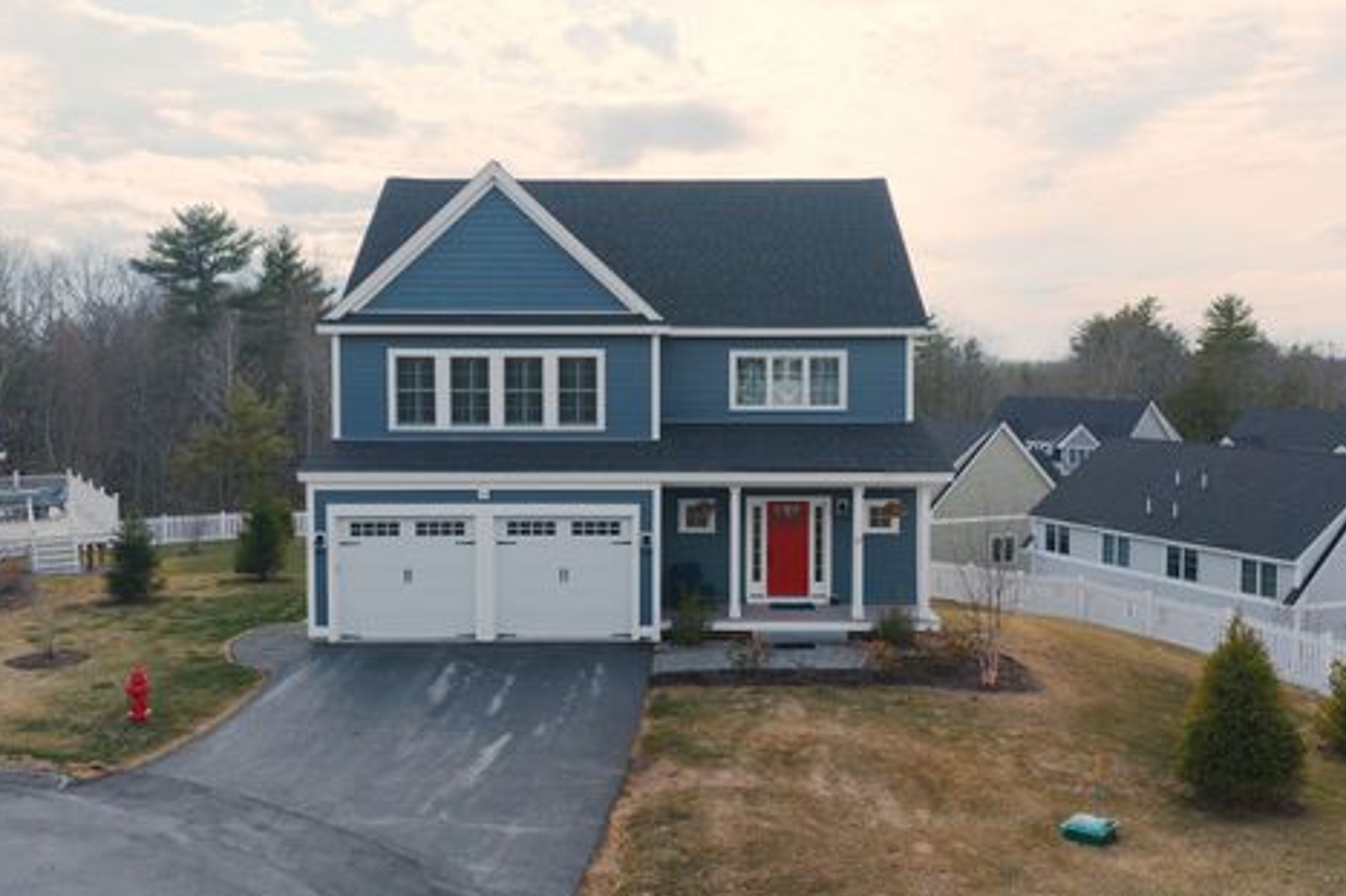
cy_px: 428
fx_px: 1121
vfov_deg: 43.6
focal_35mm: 30
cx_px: 660
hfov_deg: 61.9
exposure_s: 1/2500
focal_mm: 14.4
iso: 400
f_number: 2.8
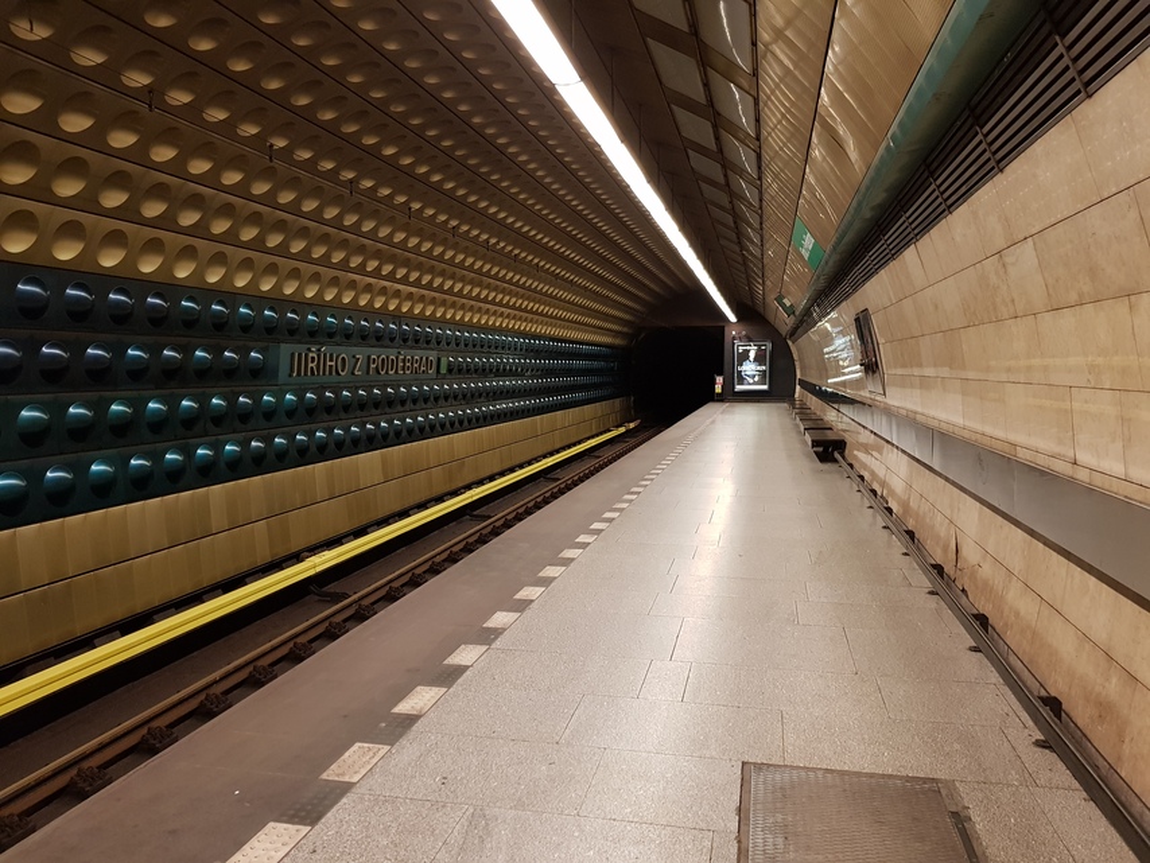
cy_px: 432
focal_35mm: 26
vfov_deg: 53.1
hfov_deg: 67.3
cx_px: 575
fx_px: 864
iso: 200
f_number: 1.7
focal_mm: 4.2
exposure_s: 1/16
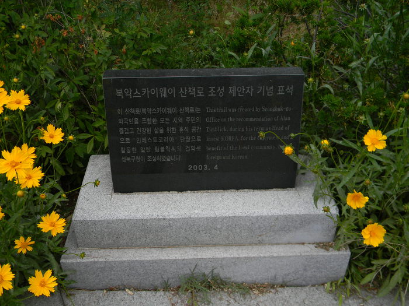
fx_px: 425
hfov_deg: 51.4
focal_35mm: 36
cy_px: 153
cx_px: 204
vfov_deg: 39.7
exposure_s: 1/199
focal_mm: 6.4
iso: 80
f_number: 3.7
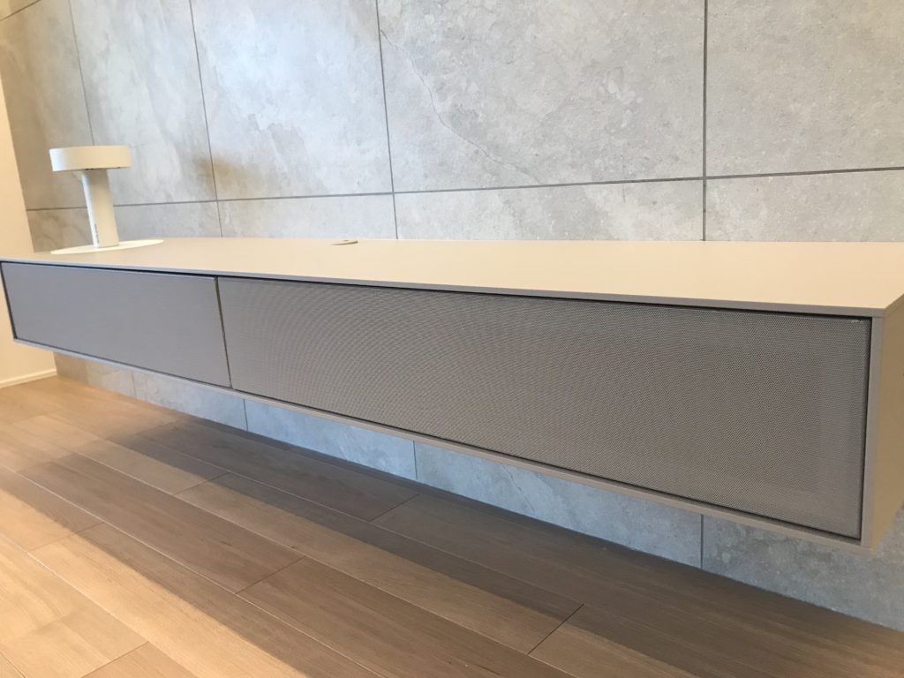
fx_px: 731
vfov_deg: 49.7
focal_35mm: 28
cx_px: 452
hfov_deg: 63.4
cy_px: 339
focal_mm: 3.99
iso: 40
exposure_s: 1/30
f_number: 1.8
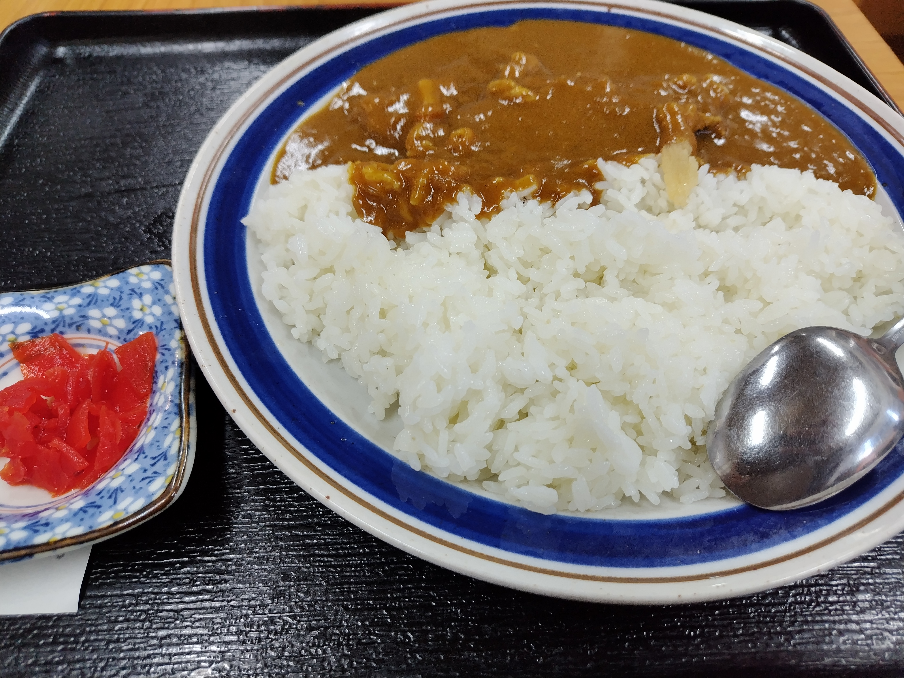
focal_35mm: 23
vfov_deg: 58.9
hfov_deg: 73.9
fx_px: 601
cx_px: 452
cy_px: 339
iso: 150
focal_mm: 5.5
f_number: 1.9
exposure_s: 1/120
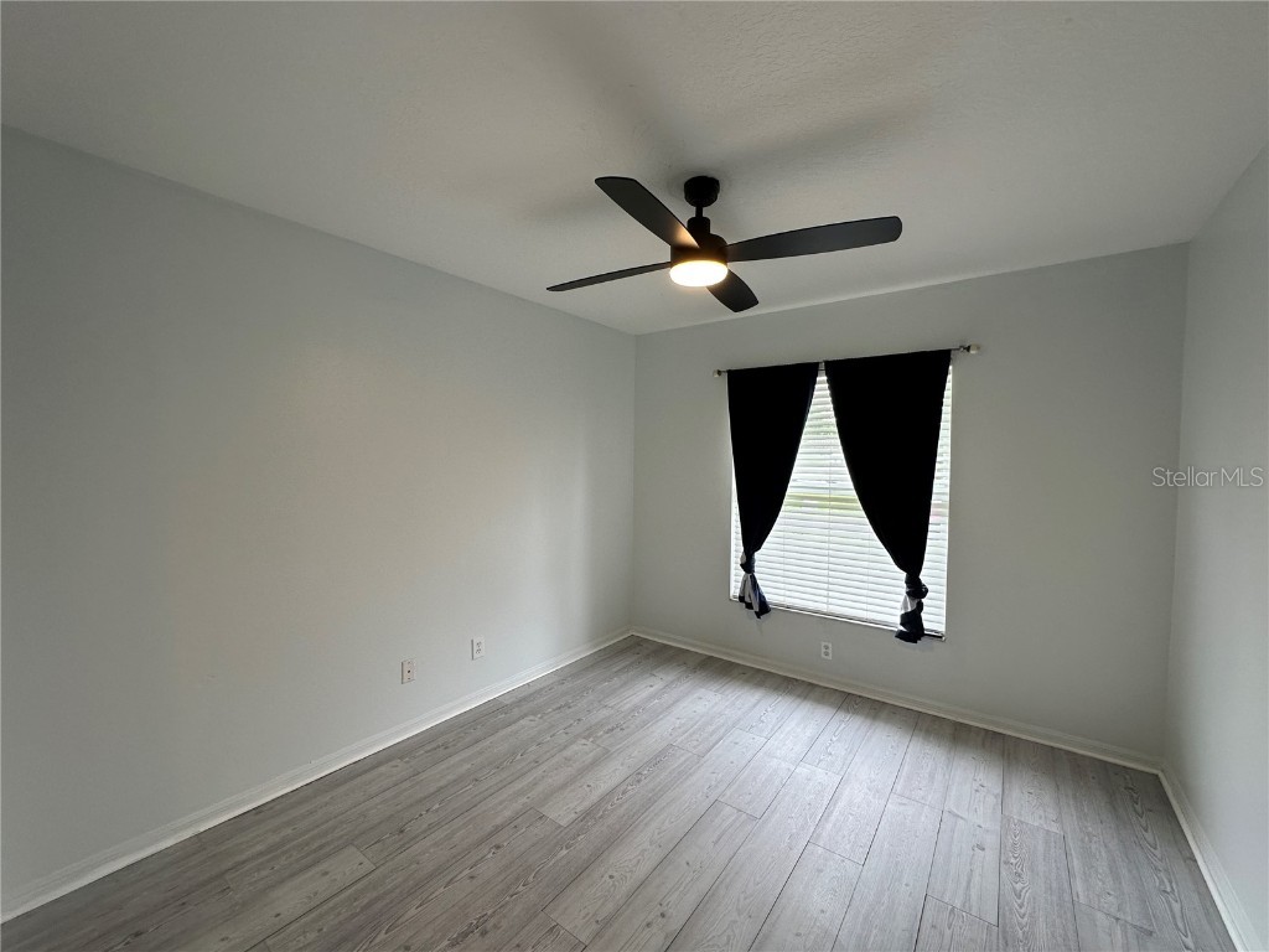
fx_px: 513
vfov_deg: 85.7
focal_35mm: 14
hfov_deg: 102.1
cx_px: 634
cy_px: 476
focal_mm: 2.22
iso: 100
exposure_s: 1/120
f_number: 2.2
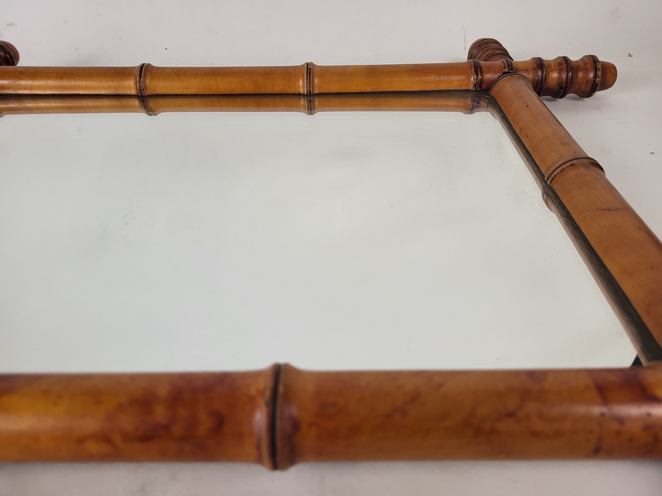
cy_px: 248
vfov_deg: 53.1
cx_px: 331
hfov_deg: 67.3
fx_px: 497
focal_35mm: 26
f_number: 1.8
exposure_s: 1/100
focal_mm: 5.4
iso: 200
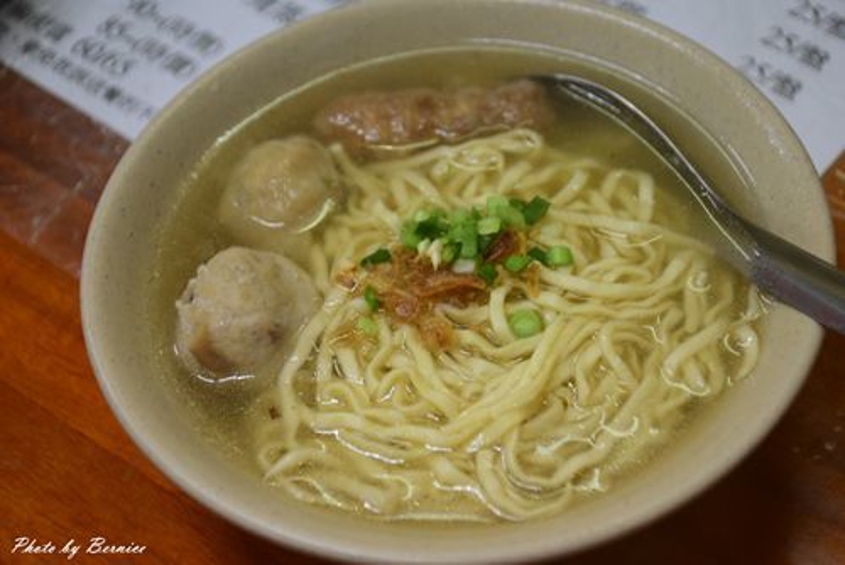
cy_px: 282
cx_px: 422
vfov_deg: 17.5
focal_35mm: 78
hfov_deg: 26.0
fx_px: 1832
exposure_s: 1/80
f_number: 5.6
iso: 2000
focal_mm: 52
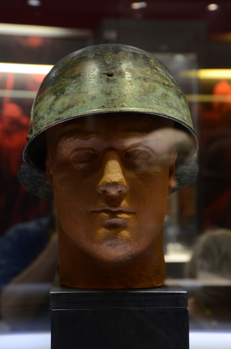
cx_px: 116
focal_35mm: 78
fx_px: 754
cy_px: 174
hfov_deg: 17.4
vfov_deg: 26.0
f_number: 5
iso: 1000
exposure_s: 1/25
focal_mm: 52
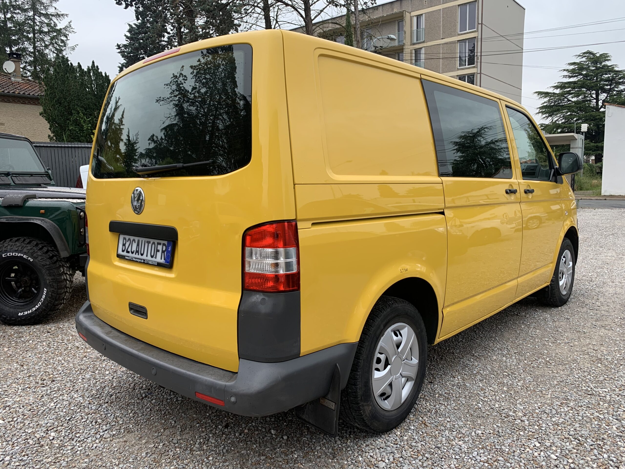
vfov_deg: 53.1
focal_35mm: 26
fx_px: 469
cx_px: 312
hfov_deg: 67.3
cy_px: 234
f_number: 1.8
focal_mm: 4.25
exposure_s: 1/121
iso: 25
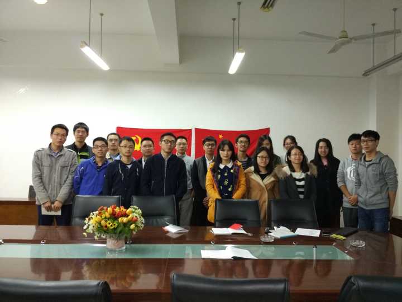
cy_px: 151
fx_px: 348
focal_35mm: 30
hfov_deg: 60.0
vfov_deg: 46.8
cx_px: 201
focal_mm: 4.12
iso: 562
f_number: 2
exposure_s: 1/25
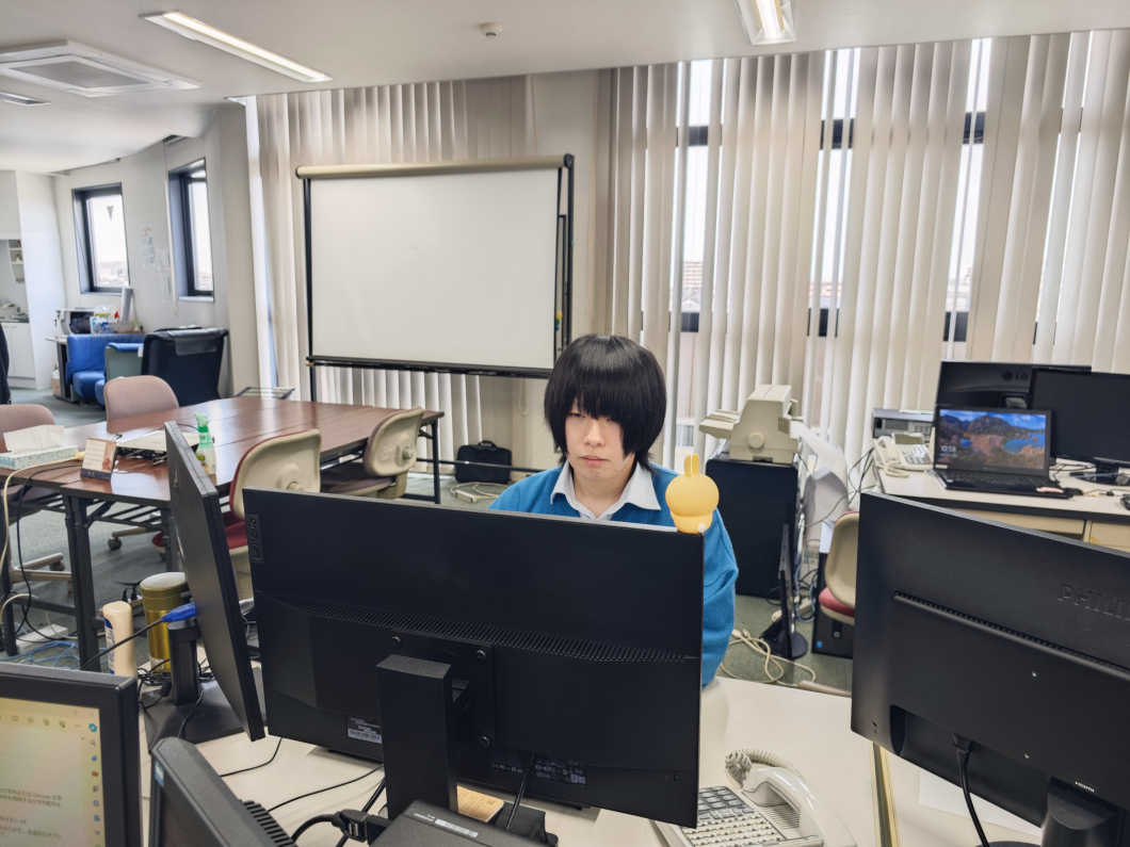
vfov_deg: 58.9
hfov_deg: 73.9
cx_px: 565
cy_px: 424
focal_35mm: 23
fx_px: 751
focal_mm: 8.72
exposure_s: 1/60.1
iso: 400
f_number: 2.8
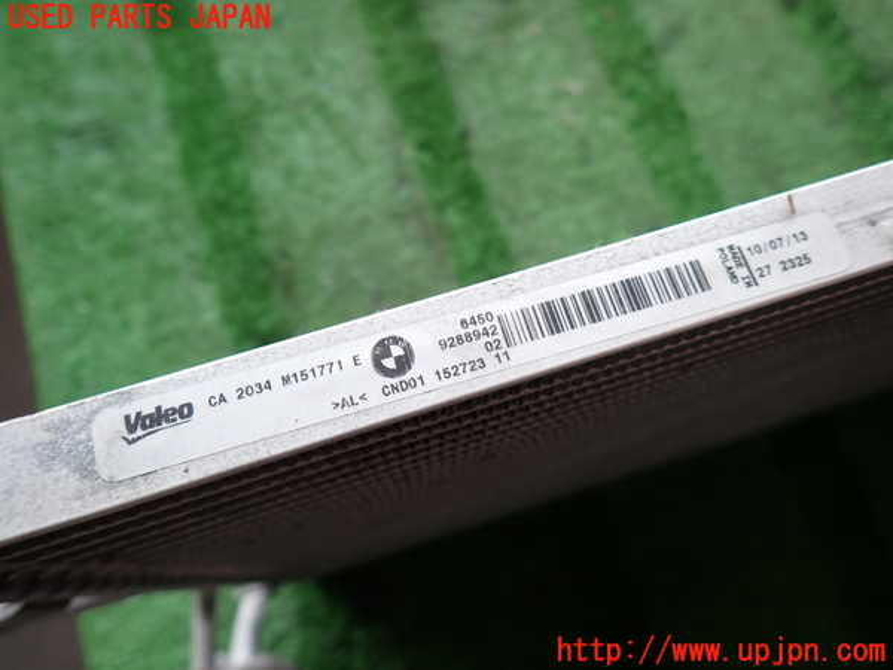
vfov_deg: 54.9
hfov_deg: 69.4
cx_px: 446
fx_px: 645
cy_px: 335
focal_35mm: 25
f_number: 2
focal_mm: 4.5
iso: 100
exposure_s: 1/100
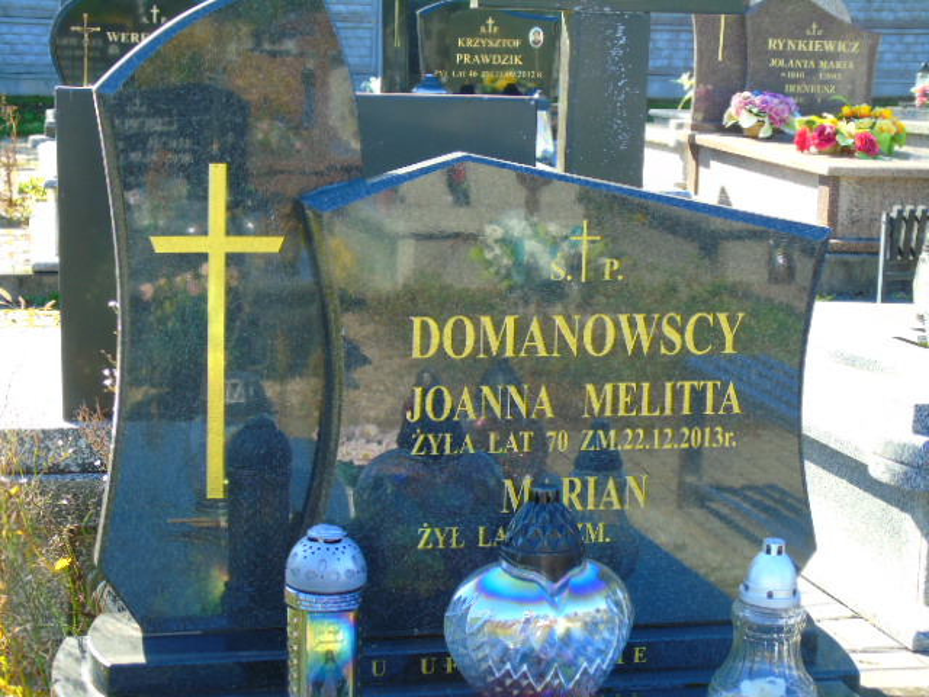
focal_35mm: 71
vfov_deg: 20.7
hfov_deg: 27.4
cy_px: 348
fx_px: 1905
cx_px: 464
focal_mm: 13
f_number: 4.7
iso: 80
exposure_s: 1/80
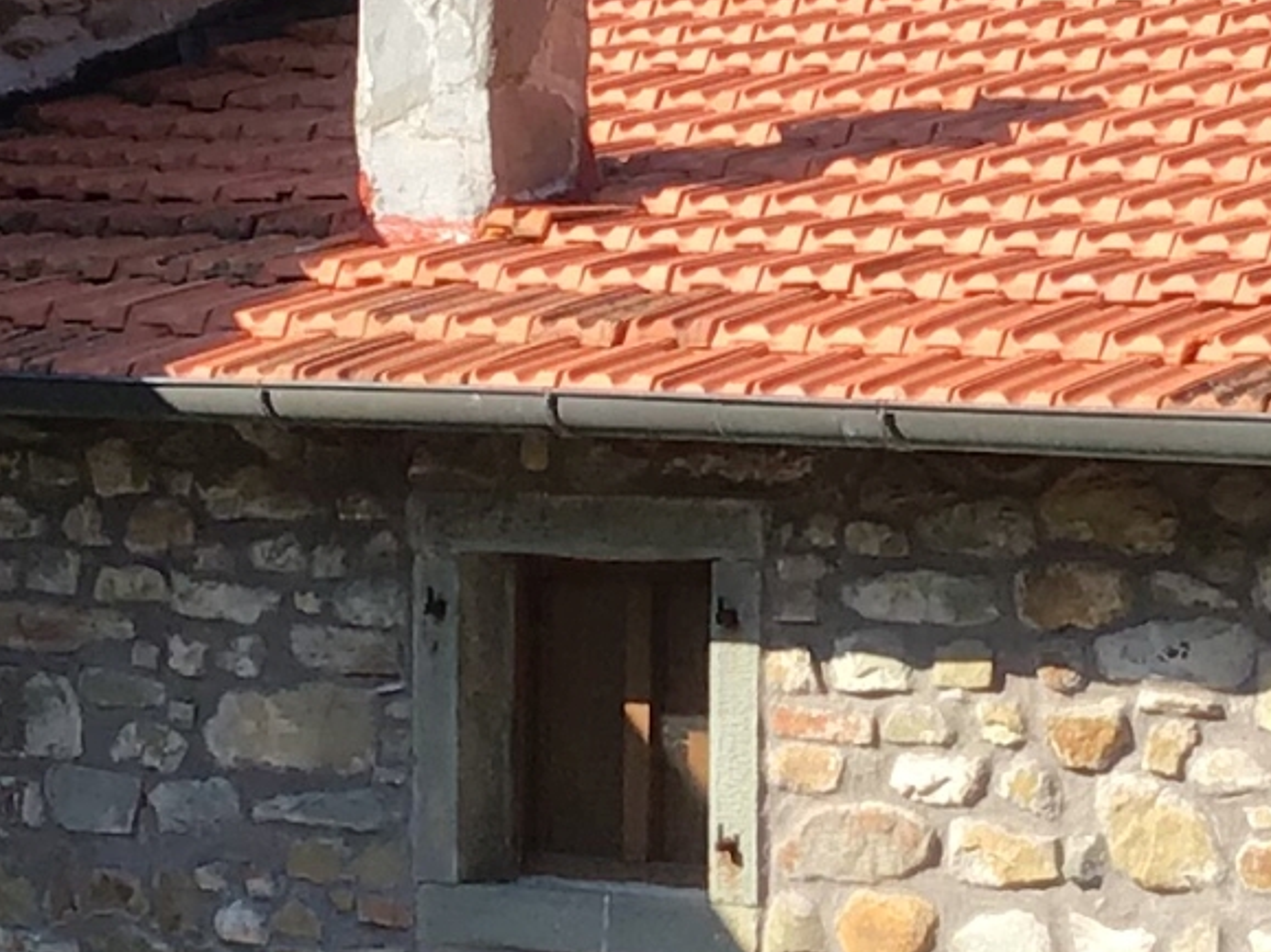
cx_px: 795
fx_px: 5506
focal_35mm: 150
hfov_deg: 13.2
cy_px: 757
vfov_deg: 9.9
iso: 25
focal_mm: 3.3
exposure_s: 1/570
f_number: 2.4
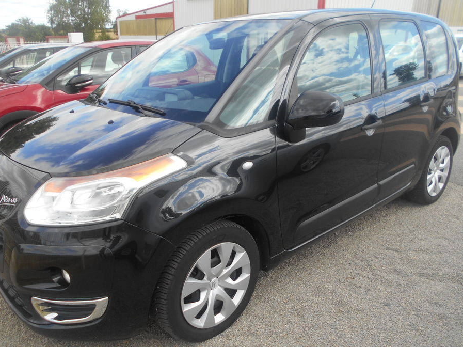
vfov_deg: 48.2
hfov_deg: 61.7
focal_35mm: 29
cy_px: 181
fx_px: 388
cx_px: 223
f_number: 3.2
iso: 80
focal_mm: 4.6
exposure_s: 1/320
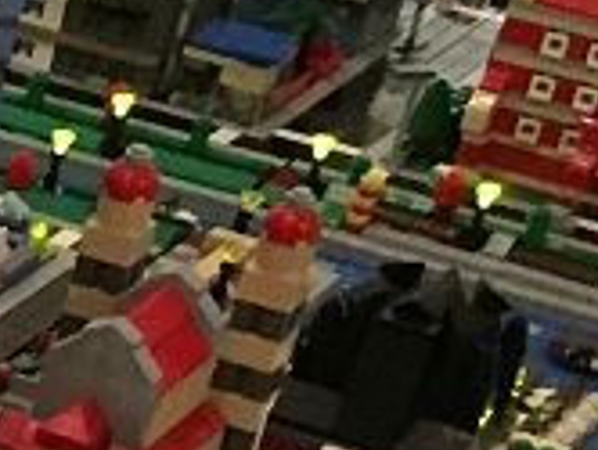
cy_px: 914
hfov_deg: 8.0
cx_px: -1214
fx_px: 3650
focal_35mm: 211
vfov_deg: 6.8
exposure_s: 1/17
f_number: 2.2
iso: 320
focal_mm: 4.15
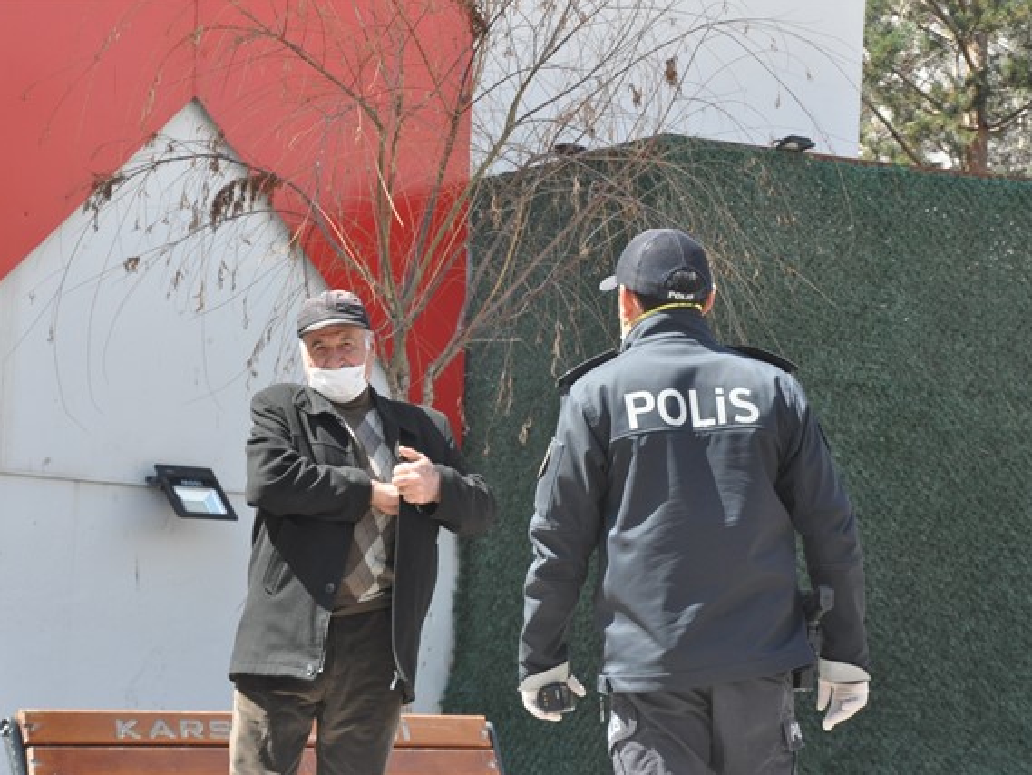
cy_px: 385
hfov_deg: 19.3
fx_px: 3042
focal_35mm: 102
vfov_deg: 14.5
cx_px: 495
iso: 800
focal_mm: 62
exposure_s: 1/400
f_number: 10
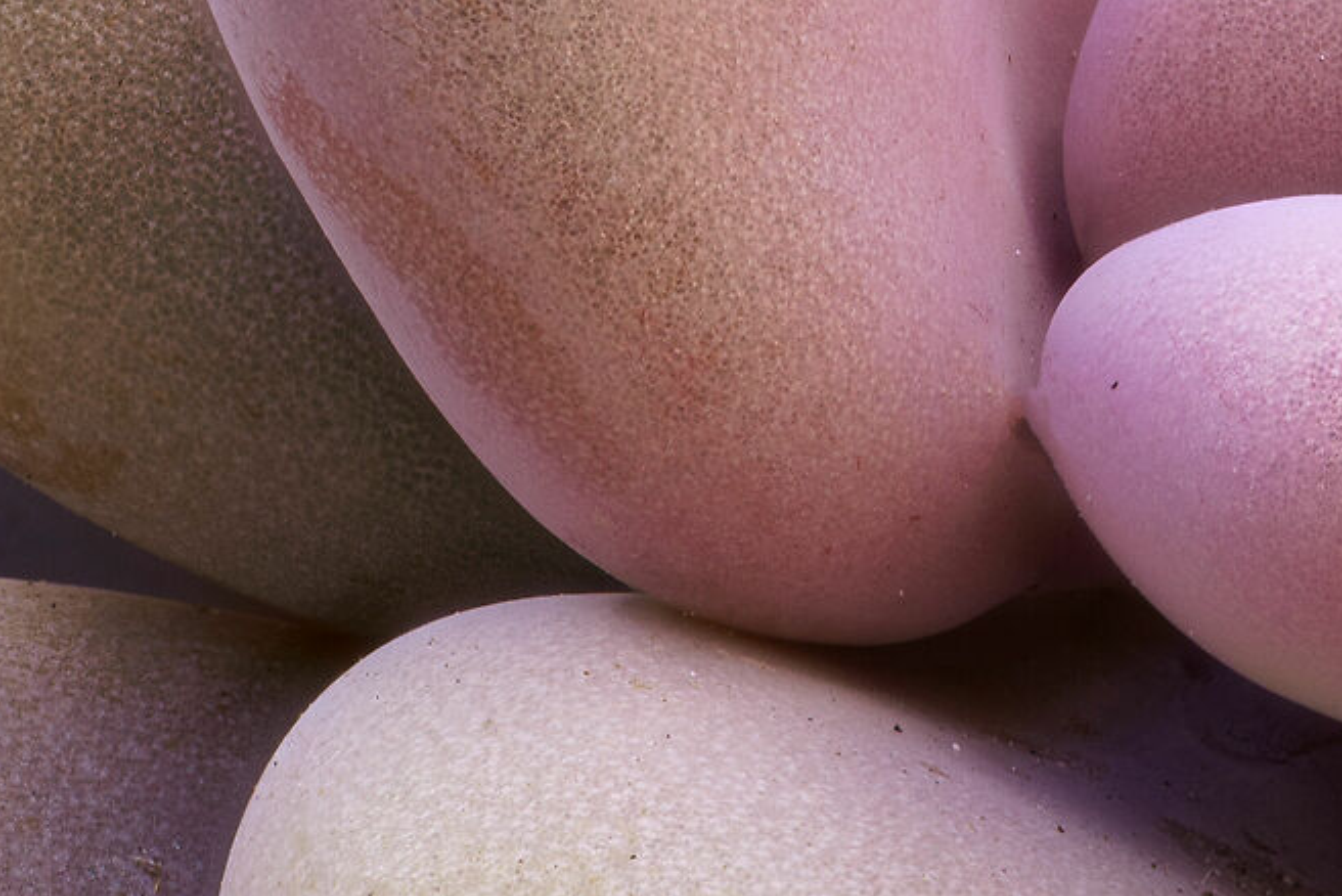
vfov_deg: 3.6
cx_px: 1675
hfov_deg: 5.3
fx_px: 14320
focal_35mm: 384
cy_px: -18
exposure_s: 1/80
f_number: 4.5
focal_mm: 105
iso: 100
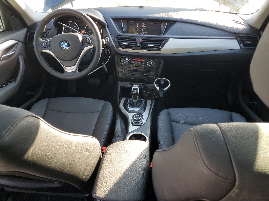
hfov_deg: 67.3
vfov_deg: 53.1
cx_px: 134
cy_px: 100
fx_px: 202
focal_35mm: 26
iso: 50
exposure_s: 1/147
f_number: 1.5
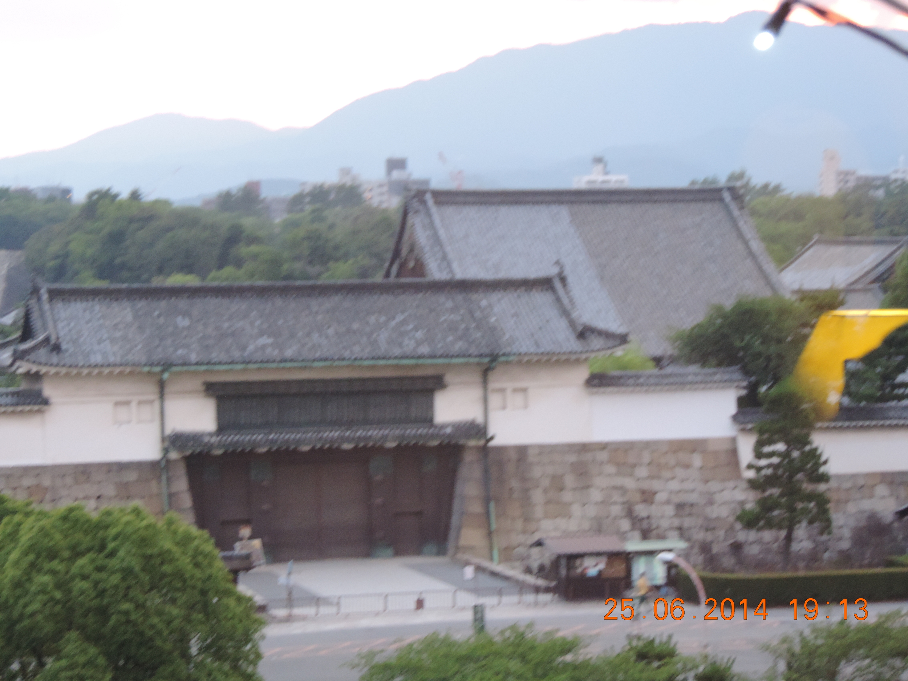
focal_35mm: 105
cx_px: 454
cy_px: 340
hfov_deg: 18.7
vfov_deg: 14.1
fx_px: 2754
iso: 800
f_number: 4.2
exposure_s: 1/25
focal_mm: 18.7
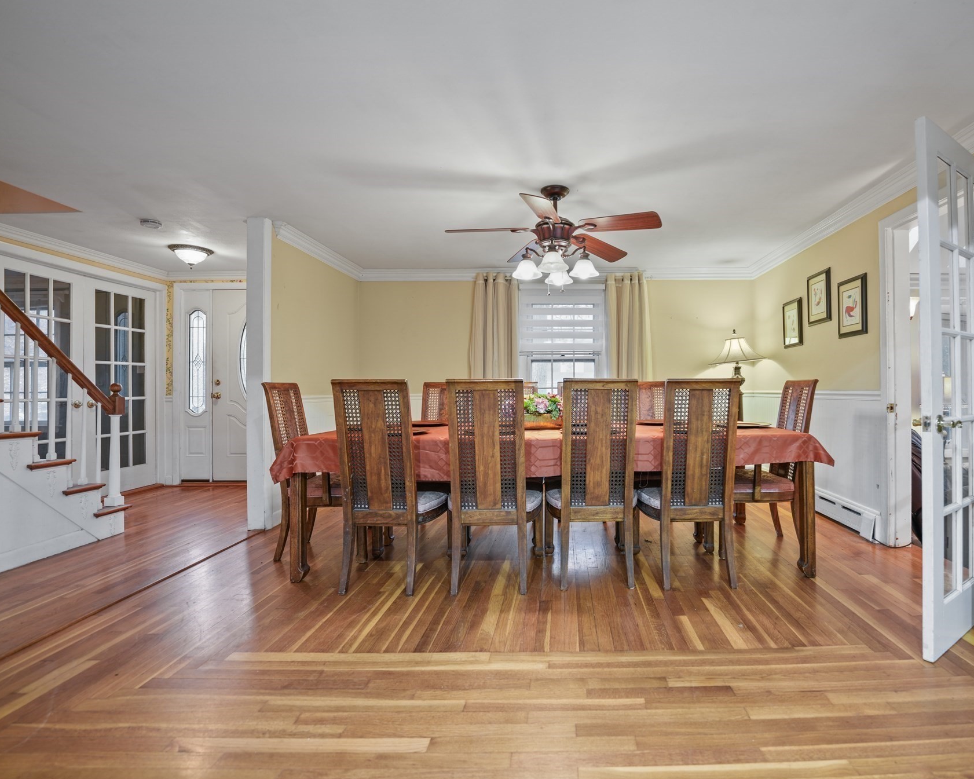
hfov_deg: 92.3
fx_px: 461
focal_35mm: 16
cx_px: 569
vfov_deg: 80.4
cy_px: 385
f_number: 2.8
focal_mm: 14
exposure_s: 1/4
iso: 200
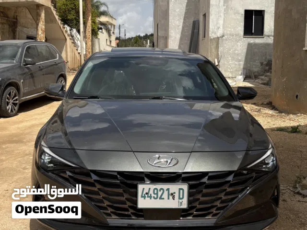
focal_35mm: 26
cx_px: 154
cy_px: 115
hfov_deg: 67.3
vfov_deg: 53.1
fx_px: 231
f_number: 1.6
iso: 50
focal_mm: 5.96
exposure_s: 1/4608
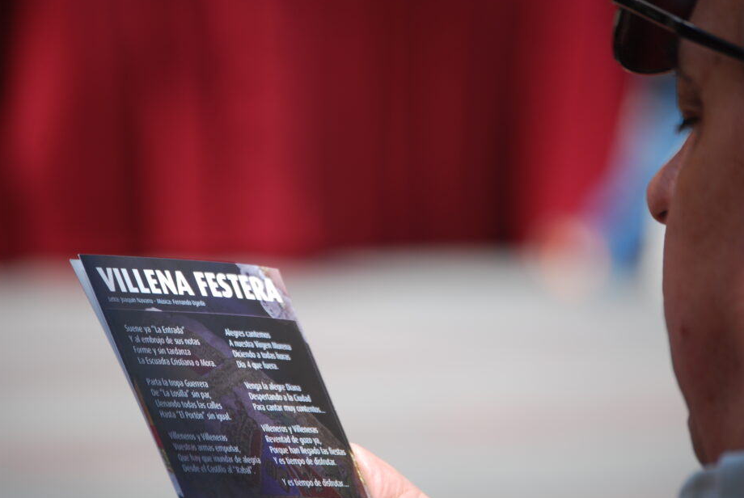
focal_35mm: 243
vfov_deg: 5.7
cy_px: 249
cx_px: 370
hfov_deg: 8.5
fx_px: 5018
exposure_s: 1/200
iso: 100
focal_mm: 155
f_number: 5.3
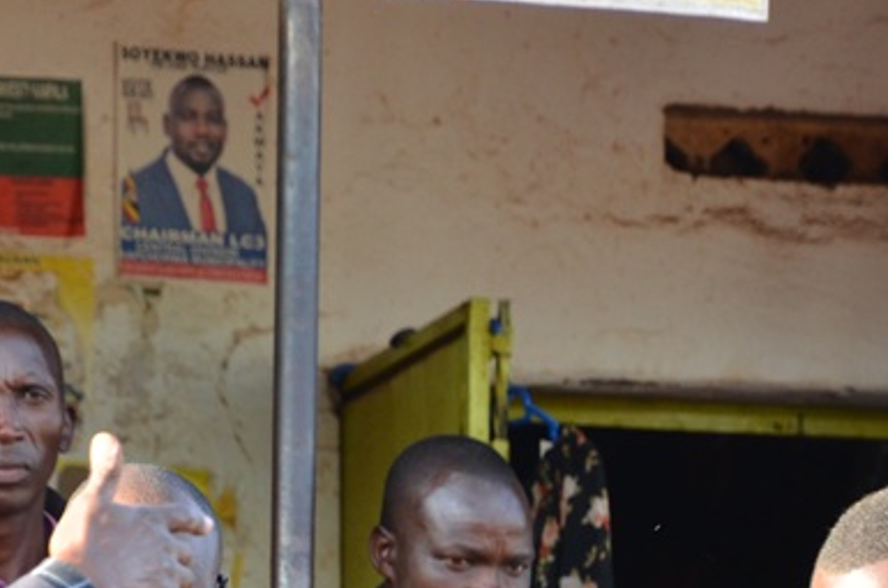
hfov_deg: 3.9
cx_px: 161
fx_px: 12930
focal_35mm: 525
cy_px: 749
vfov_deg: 2.6
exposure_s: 1/160
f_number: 6
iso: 400
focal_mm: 135
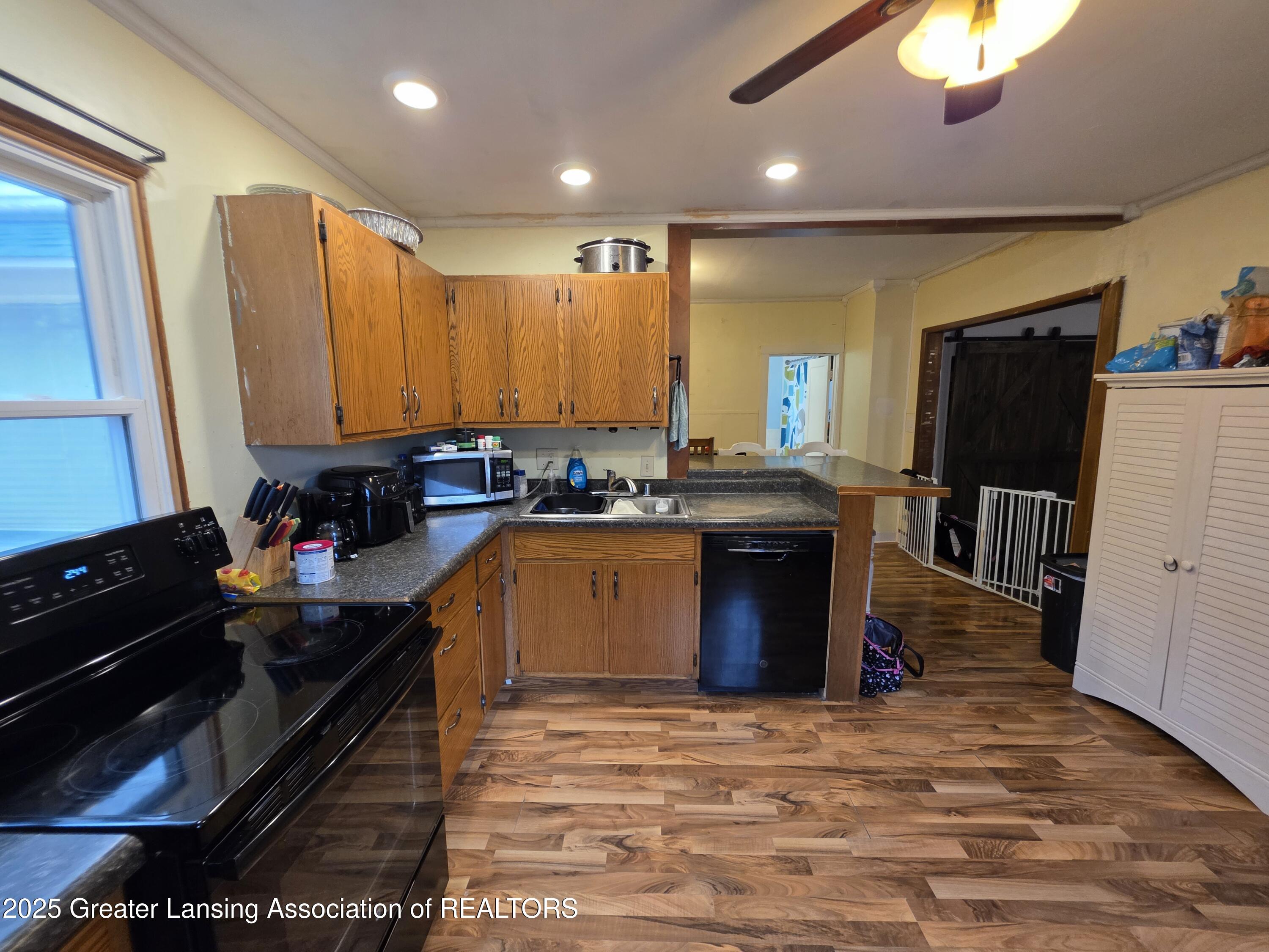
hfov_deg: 106.2
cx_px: 634
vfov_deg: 89.9
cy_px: 476
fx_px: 477
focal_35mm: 13
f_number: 1.9
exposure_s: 1/120
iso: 250
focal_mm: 2.2
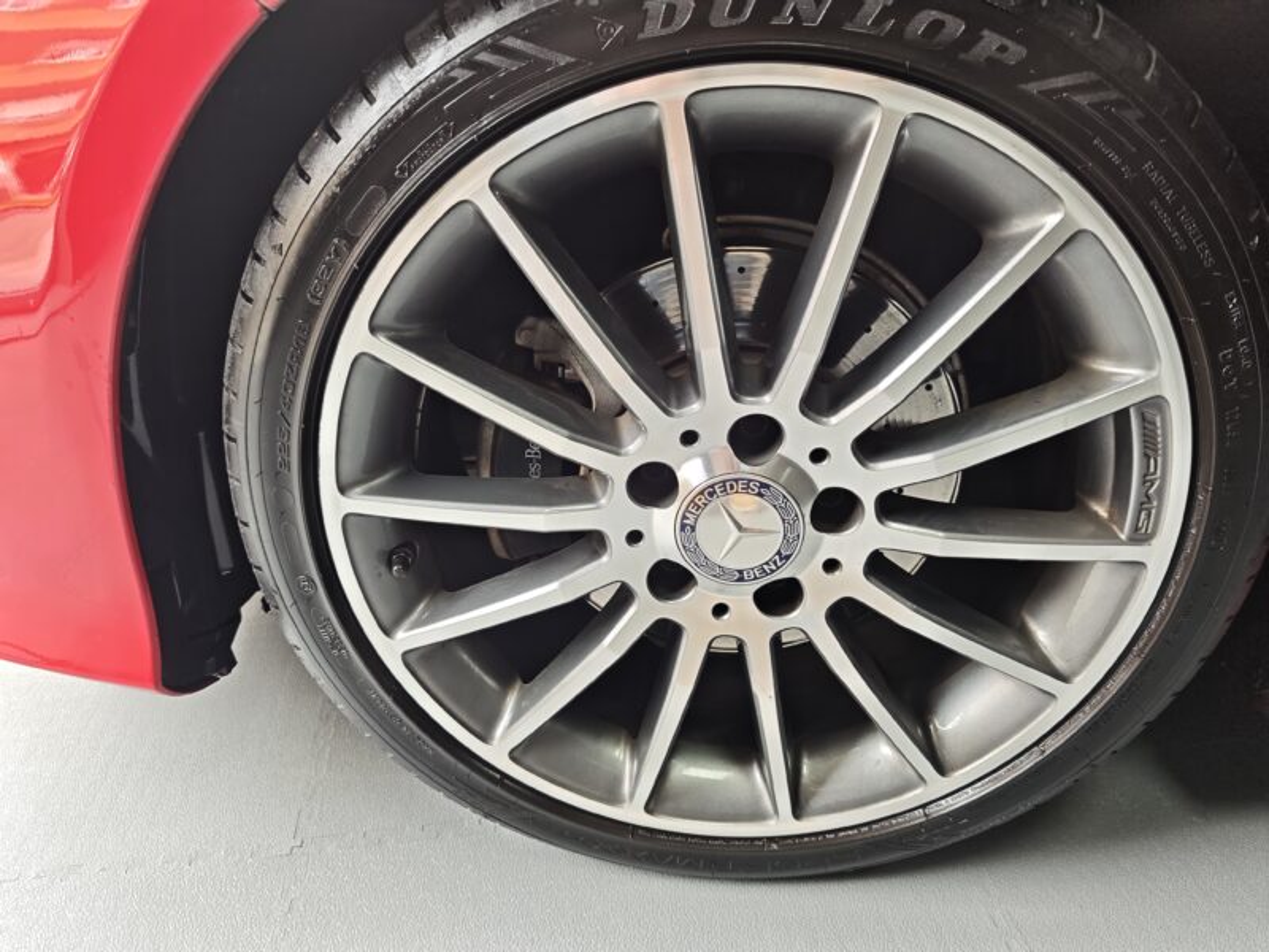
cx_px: 634
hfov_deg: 73.9
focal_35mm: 23
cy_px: 476
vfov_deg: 58.9
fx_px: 843
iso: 100
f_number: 1.62
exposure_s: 1/100
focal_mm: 6.55
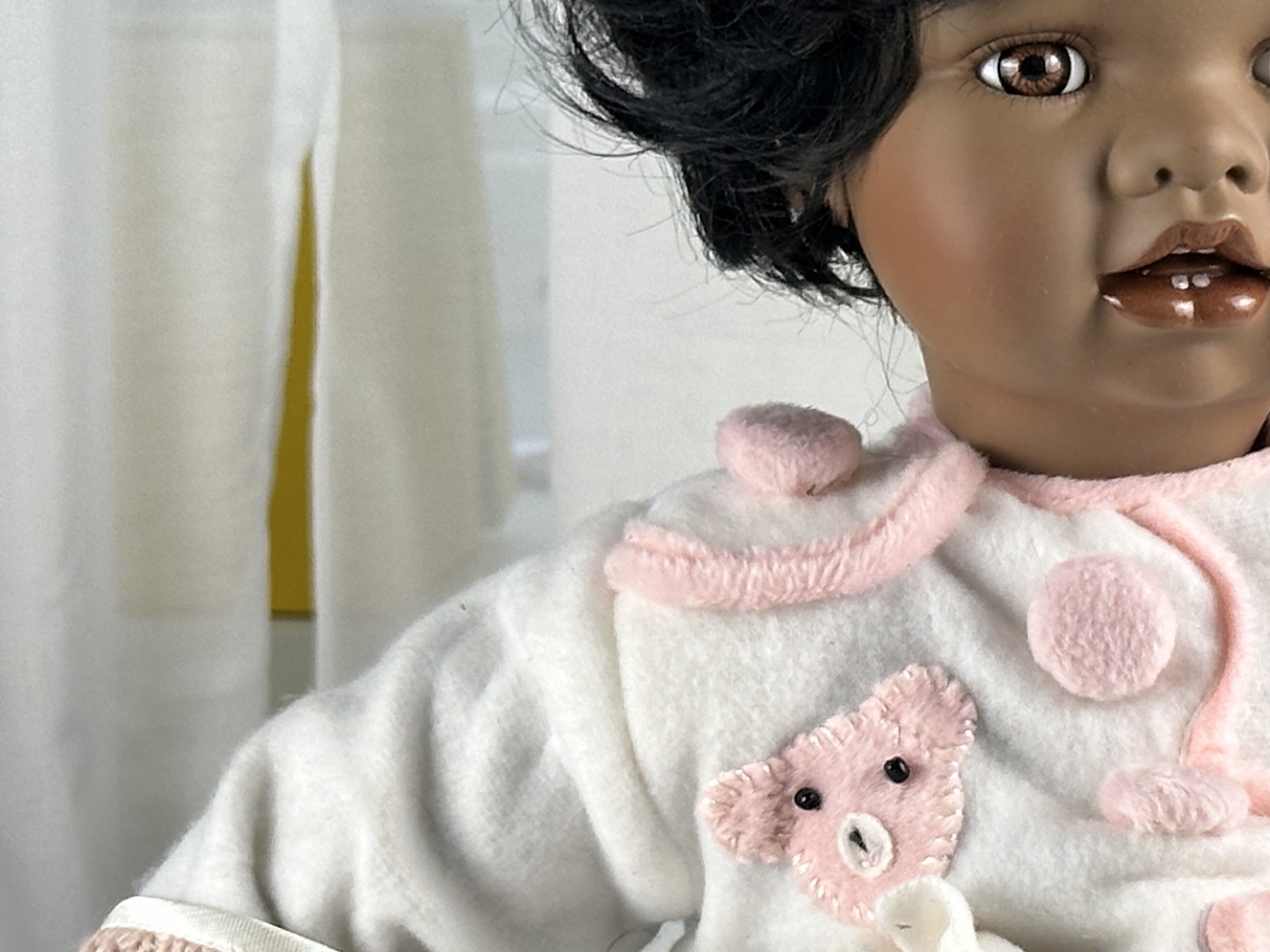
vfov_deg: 10.1
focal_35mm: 146
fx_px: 5356
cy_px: 787
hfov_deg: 13.5
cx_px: 1011
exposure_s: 1/173
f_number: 1.78
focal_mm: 6.86
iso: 64
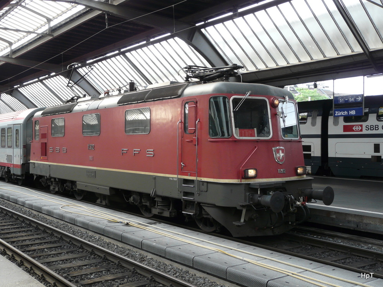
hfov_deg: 46.8
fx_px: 443
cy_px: 144
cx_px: 192
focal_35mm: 40
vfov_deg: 36.0
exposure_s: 1/80
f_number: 3.2
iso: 100
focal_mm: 6.5
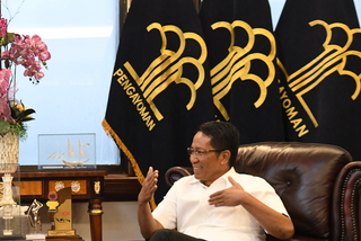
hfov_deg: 19.9
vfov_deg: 13.6
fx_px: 1004
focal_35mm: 100
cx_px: 19
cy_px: 213
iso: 6400
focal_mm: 50
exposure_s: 1/125
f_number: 4
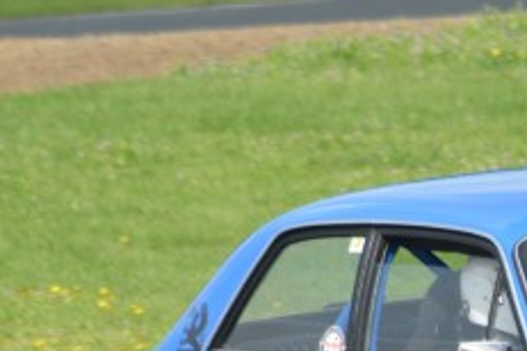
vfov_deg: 1.2
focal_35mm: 1182
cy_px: 436
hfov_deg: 1.7
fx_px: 17302
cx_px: 682
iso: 400
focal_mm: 260
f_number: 7.1
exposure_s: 1/800
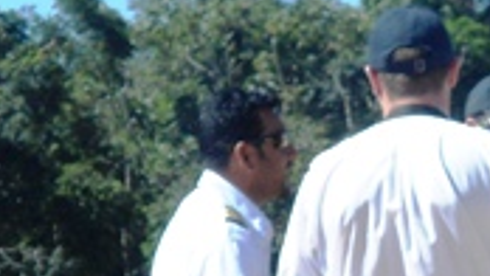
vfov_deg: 2.9
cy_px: 251
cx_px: 563
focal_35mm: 420
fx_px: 5459
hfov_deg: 5.1
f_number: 5.9
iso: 80
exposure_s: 1/250
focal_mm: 18.8
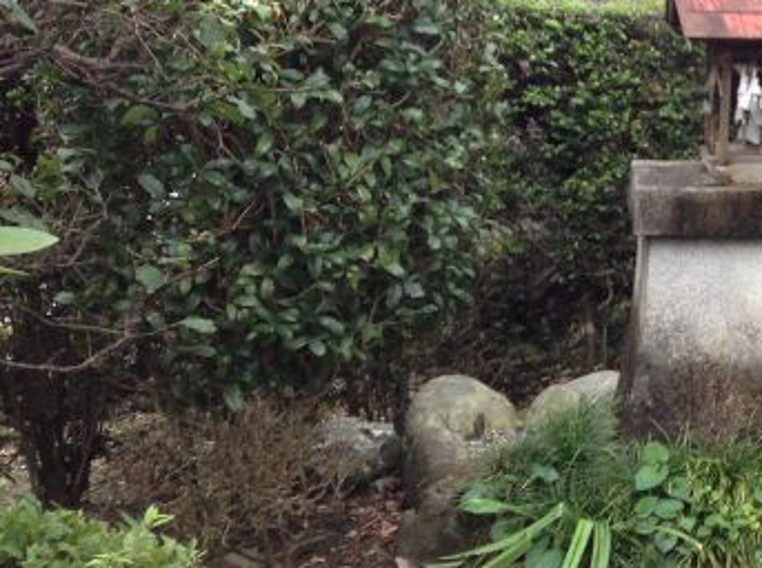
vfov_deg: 19.0
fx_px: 1692
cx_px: 811
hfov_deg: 24.0
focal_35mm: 77
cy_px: 151
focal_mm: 3.3
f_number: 2.4
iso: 40
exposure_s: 1/24
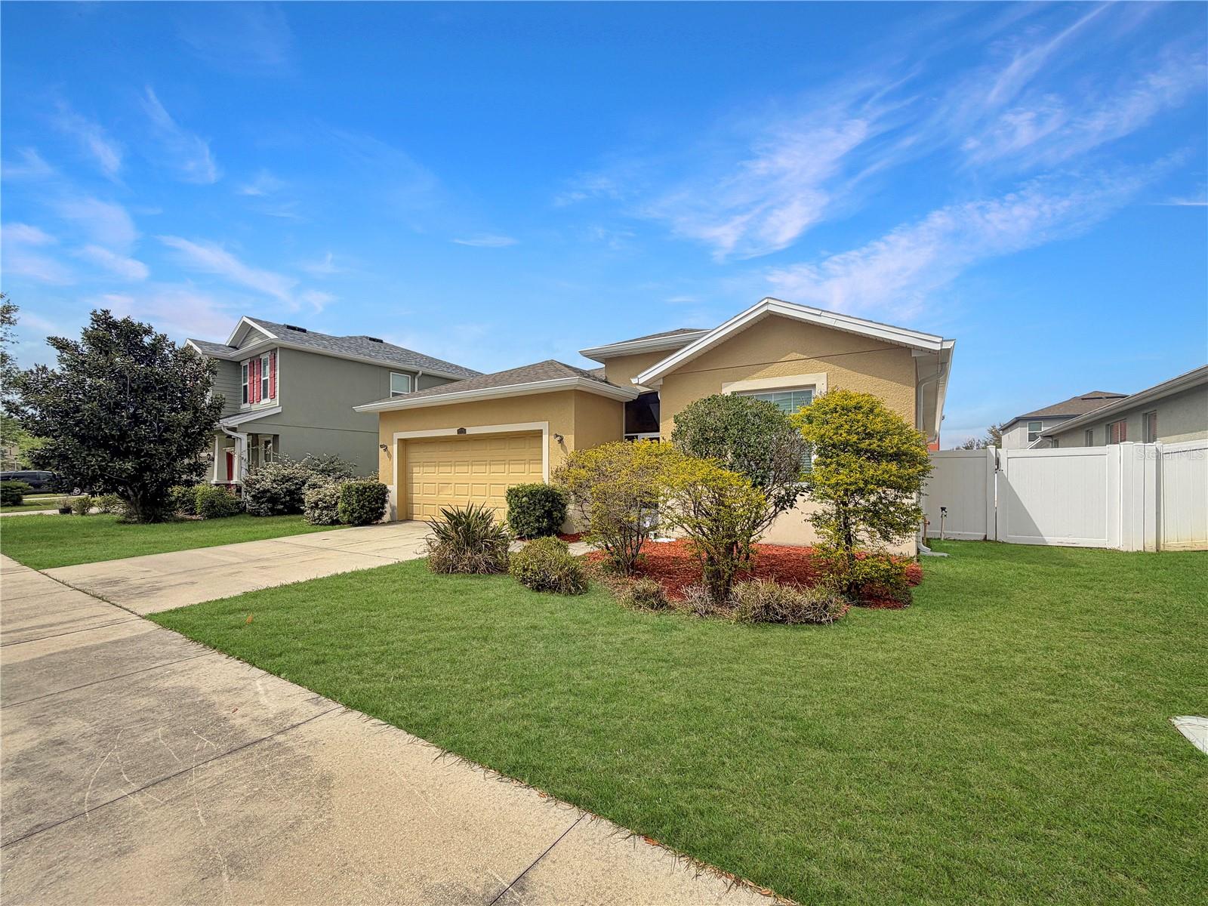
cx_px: 604
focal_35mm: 14
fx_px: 489
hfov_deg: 102.1
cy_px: 453
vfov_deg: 85.7
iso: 20
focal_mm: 2.22
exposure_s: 1/1312
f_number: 2.2
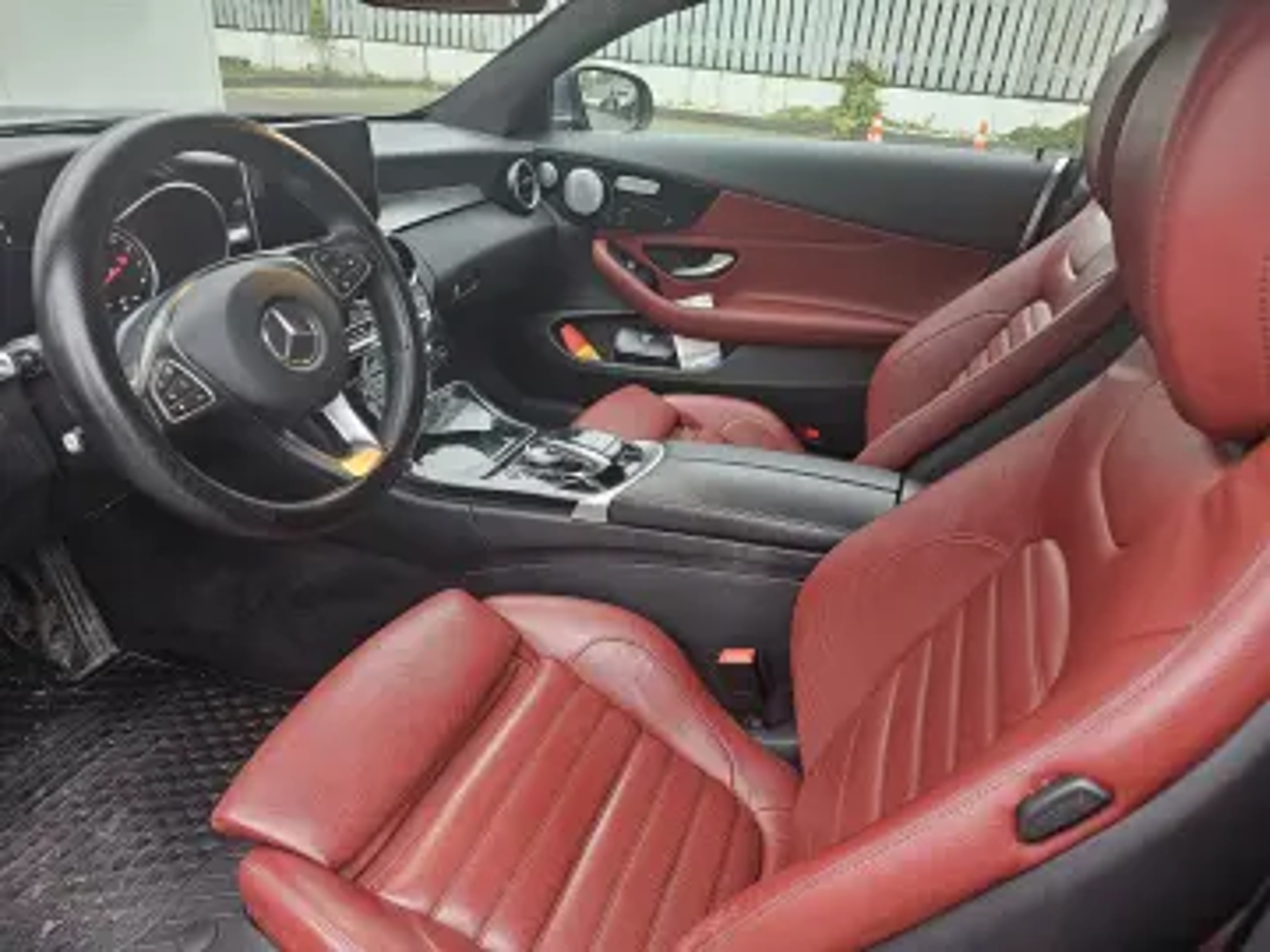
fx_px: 844
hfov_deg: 73.9
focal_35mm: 23
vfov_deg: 58.9
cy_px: 476
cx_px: 635
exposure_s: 1/142
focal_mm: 6.3
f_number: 1.7
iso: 400
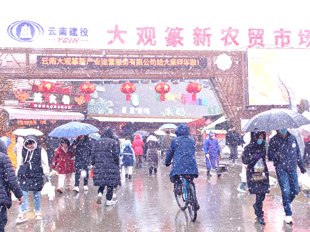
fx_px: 412
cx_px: 155
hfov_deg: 41.2
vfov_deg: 31.5
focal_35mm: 46
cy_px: 116
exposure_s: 1/640
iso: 500
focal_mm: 5.4
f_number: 1.6
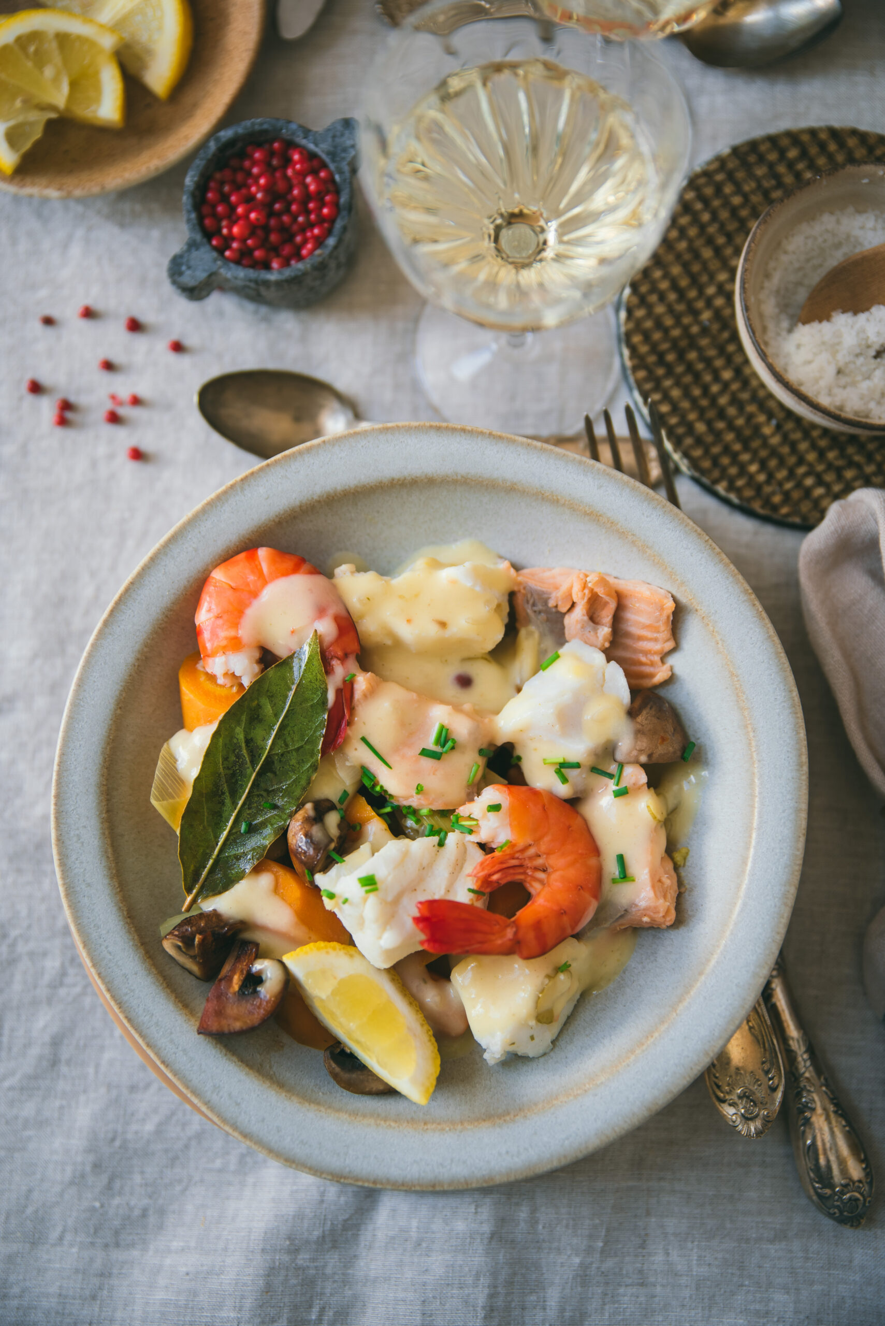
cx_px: 442
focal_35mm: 42
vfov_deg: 46.4
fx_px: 1547
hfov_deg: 31.9
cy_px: 663
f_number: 2.8
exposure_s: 1/125
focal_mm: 42
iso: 200
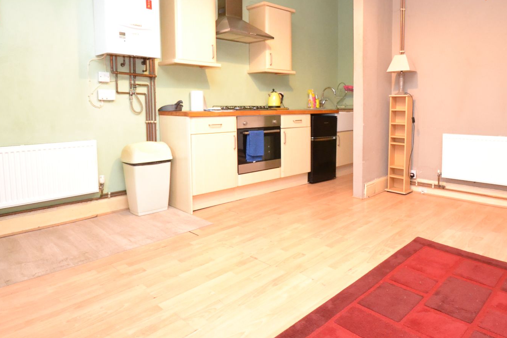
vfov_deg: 54.5
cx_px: 305
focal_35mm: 23
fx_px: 324
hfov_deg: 75.2
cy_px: 128
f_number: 3.5
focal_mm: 10
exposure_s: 1/60
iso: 2800
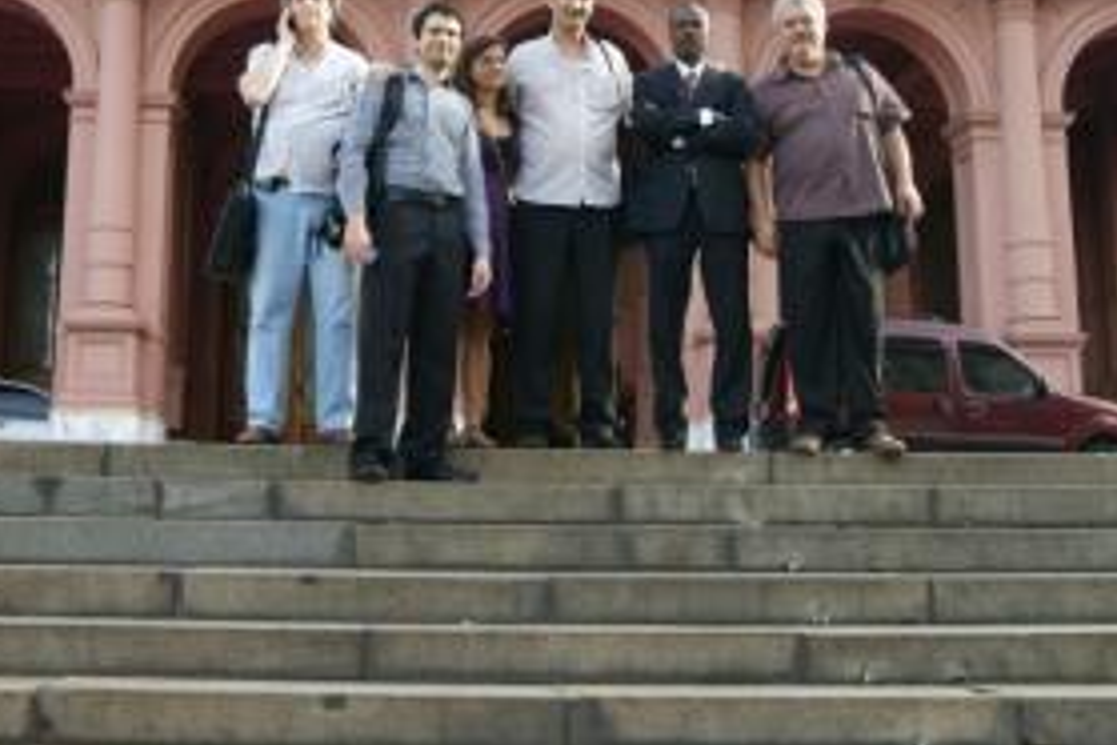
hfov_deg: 37.3
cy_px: 158
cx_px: 420
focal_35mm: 53
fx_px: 1644
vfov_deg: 25.1
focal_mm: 22
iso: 100
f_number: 6.3
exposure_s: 1/60
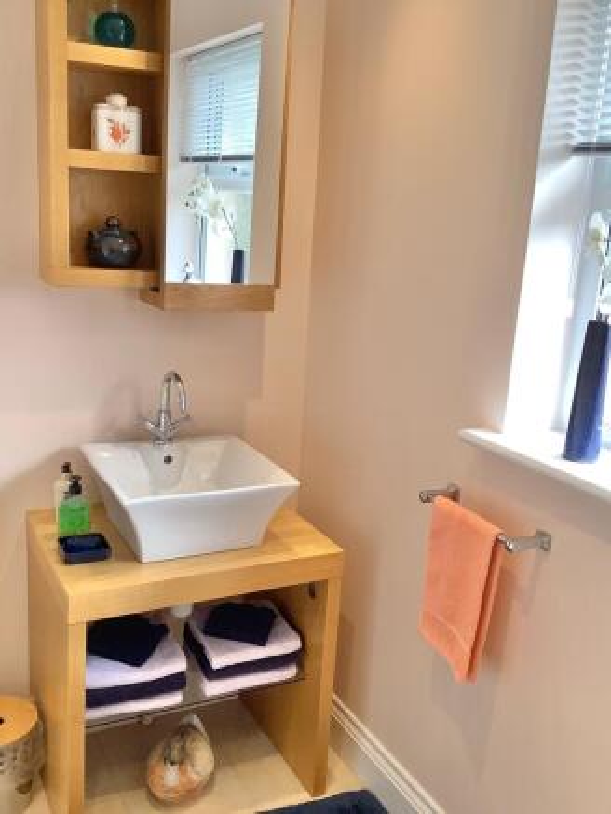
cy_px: 407
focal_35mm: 31
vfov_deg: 58.3
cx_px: 306
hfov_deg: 45.5
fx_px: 729
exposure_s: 1/100
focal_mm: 3.3
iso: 64
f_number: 2.4
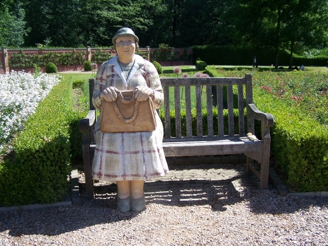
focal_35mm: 38
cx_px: 164
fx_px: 360
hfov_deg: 49.0
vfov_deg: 37.7
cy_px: 123
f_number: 2.8
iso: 80
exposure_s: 1/640
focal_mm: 6.3
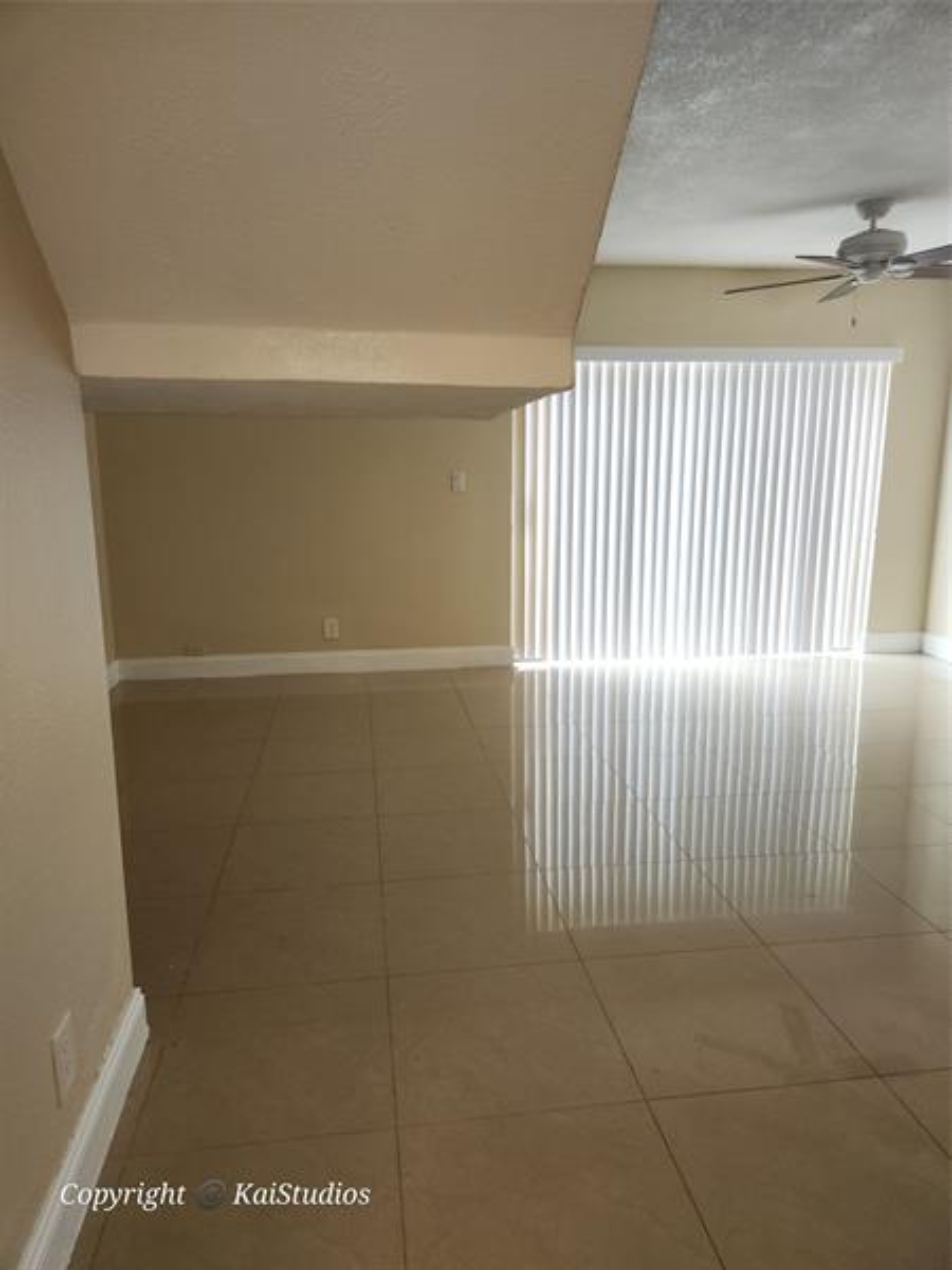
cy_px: 635
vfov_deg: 73.9
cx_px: 476
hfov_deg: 58.9
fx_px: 843
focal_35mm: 23
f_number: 1.8
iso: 64
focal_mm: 5.4
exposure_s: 1/60
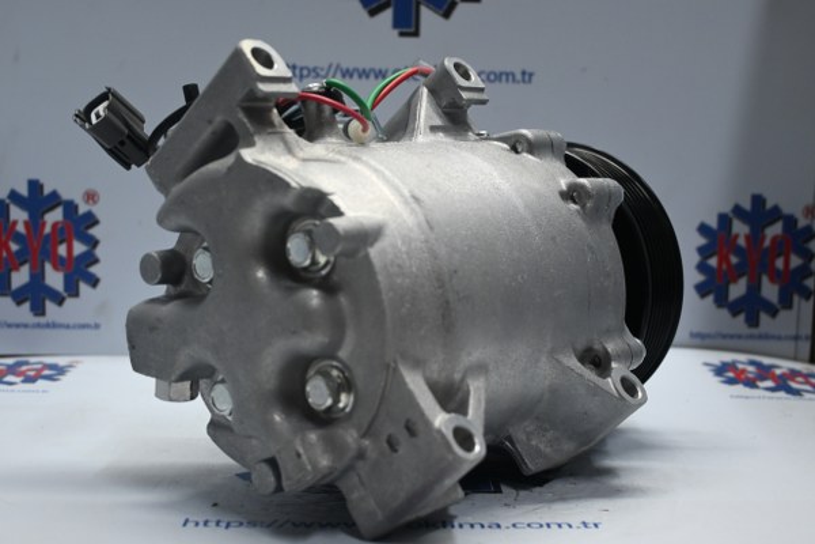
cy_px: 272
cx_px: 408
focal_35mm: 52
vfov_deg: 25.8
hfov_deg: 37.9
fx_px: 1188
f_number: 5.3
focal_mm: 35
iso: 720
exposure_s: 1/60
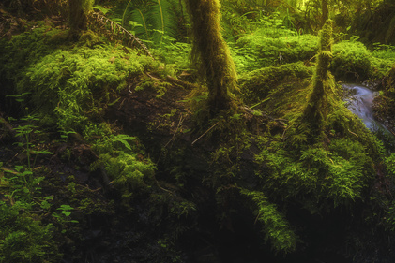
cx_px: 330
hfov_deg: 47.2
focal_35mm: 38
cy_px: 109
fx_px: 417
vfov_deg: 35.0
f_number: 22
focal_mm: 16
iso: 31
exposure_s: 4
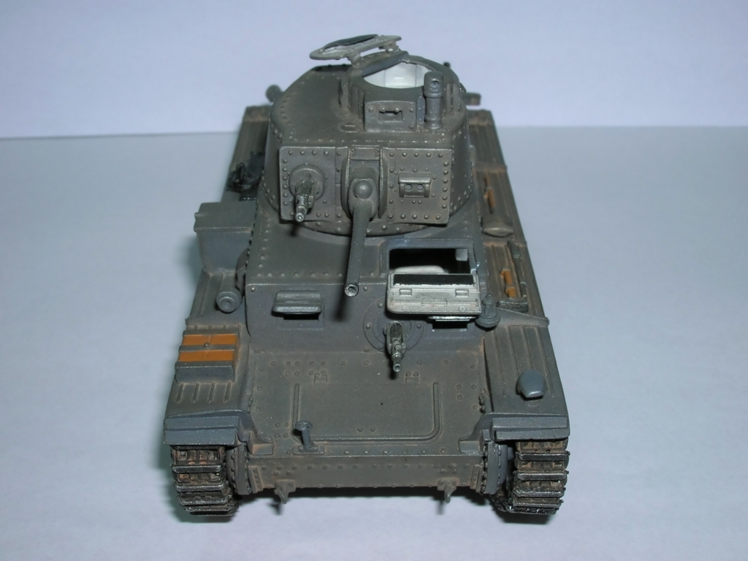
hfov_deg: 41.2
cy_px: 280
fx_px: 994
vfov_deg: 31.5
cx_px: 374
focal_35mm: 46
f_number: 5.4
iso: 50
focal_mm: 7.7
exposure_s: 1/60.1
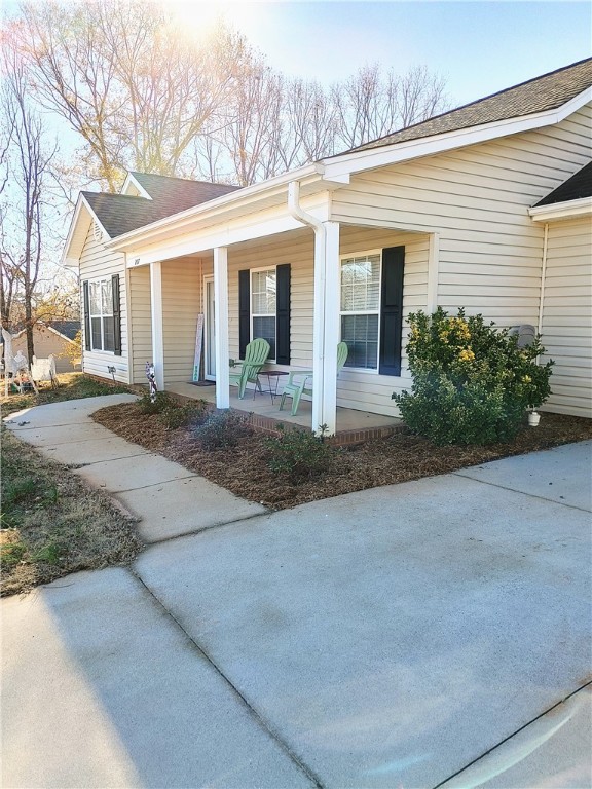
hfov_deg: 53.1
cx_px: 296
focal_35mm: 26
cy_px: 394
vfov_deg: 67.3
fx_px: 593
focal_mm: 4.81
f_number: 1.8
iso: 50
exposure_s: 1/775
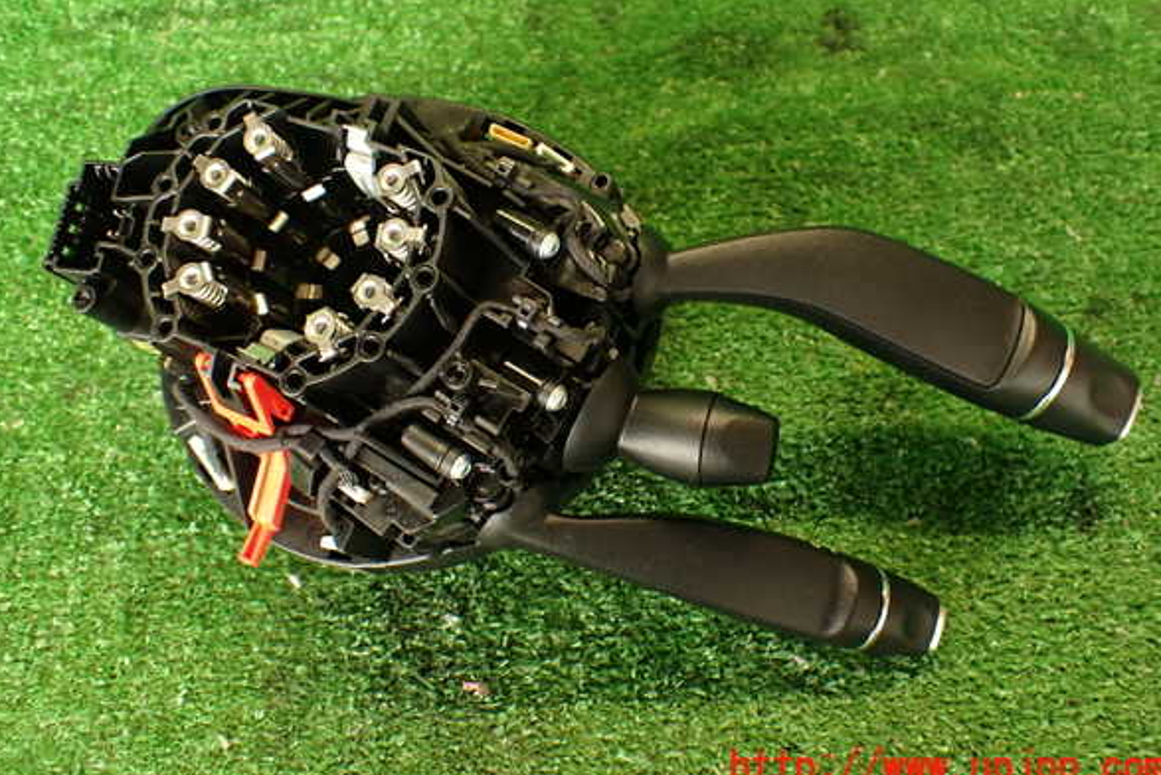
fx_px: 1097
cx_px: 583
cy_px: 348
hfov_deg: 55.8
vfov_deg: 38.9
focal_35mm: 34
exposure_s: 1/30
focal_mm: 5.79
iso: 320
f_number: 2.4
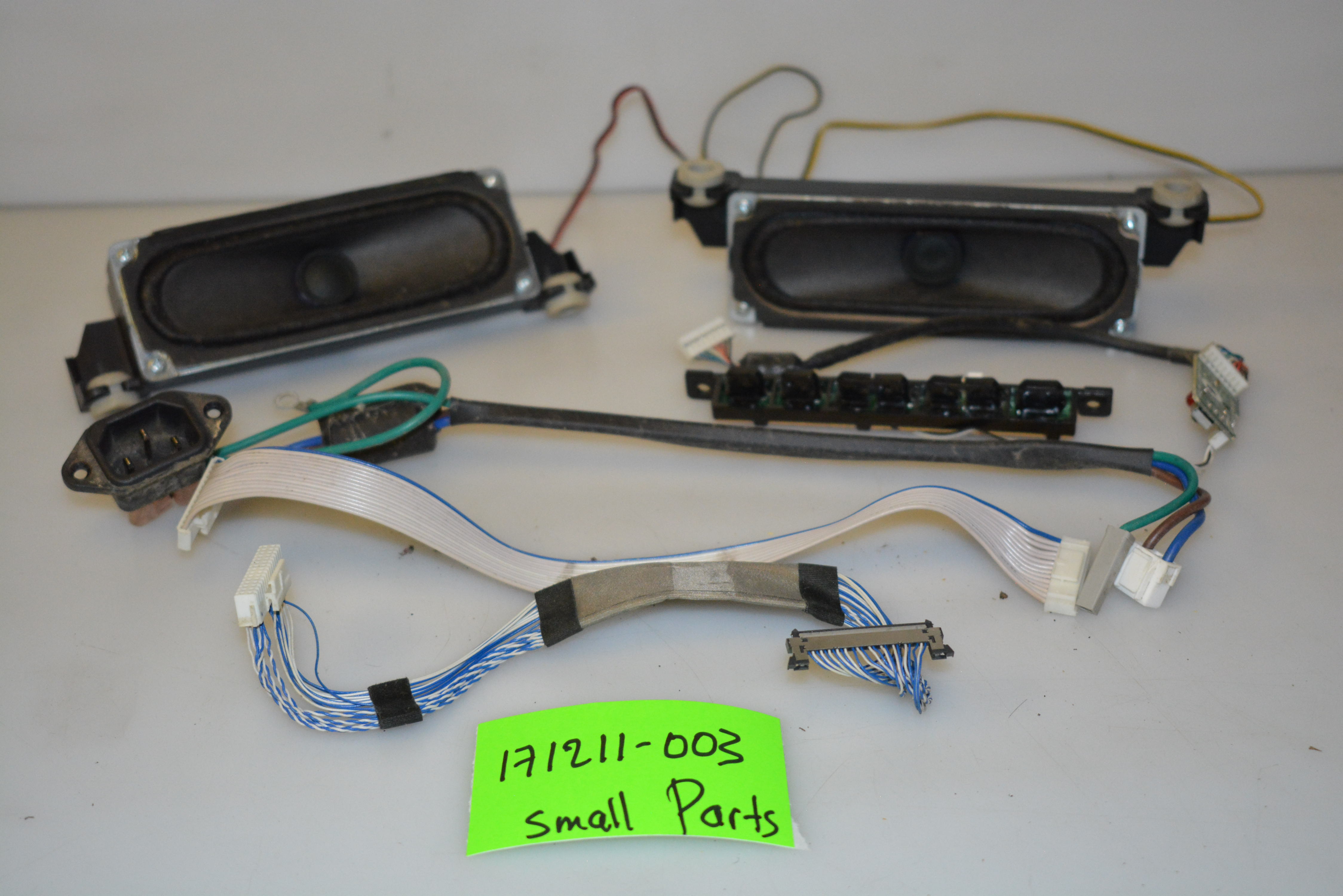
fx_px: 2351
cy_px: 448
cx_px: 672
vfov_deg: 21.6
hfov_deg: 31.9
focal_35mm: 63
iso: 2000
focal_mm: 42
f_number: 5
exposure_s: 1/200
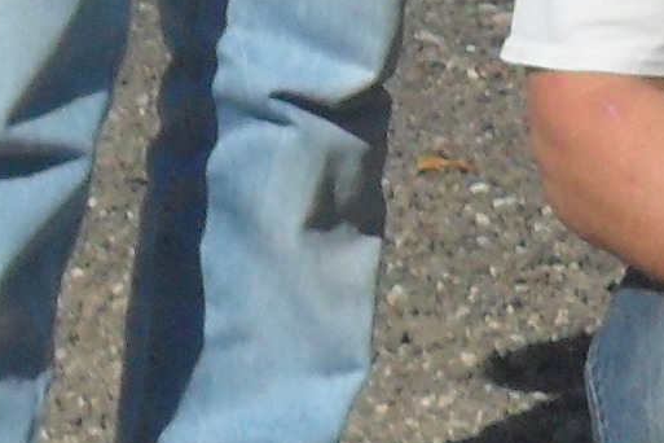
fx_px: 11213
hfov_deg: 3.3
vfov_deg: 2.2
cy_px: -1016
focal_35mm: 608
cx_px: 1976
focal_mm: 13.5
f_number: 11.6
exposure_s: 1/250
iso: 80
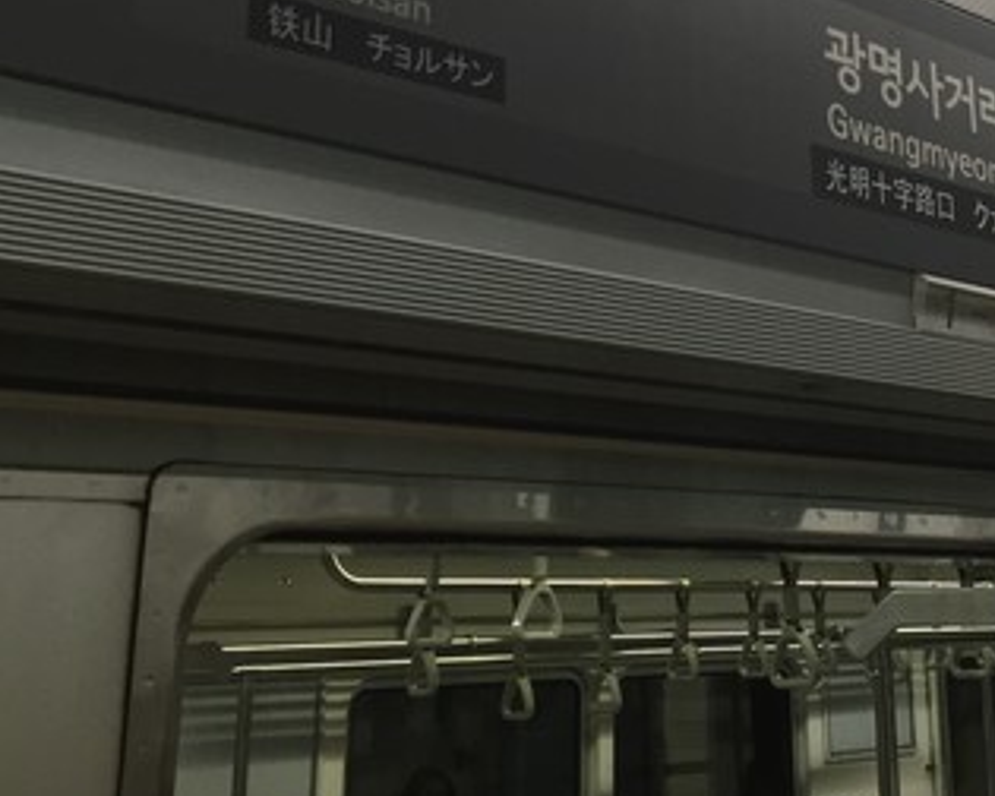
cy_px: 136
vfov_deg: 27.4
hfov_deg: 33.9
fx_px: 1590
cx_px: 768
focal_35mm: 54
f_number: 2.2
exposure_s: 1/40
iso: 32
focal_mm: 4.15
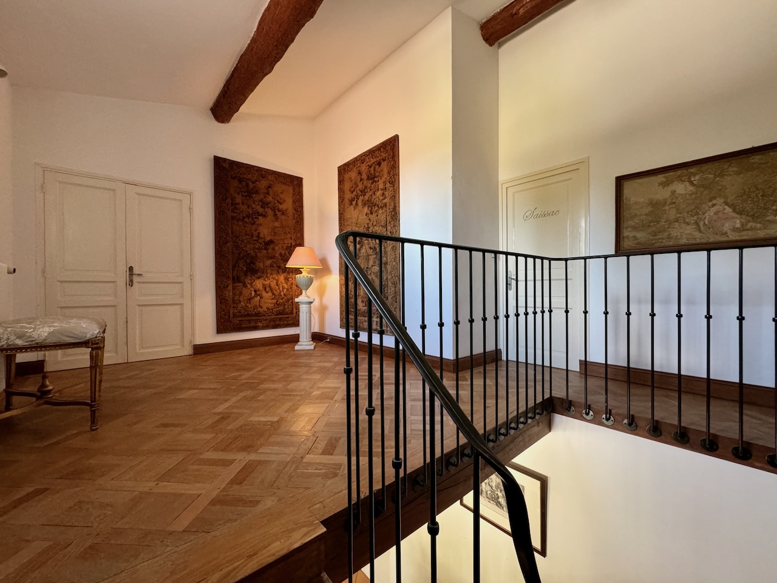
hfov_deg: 102.1
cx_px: 388
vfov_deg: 85.7
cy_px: 292
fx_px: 314
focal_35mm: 14
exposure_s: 1/75
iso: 320
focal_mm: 2.22
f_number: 2.2
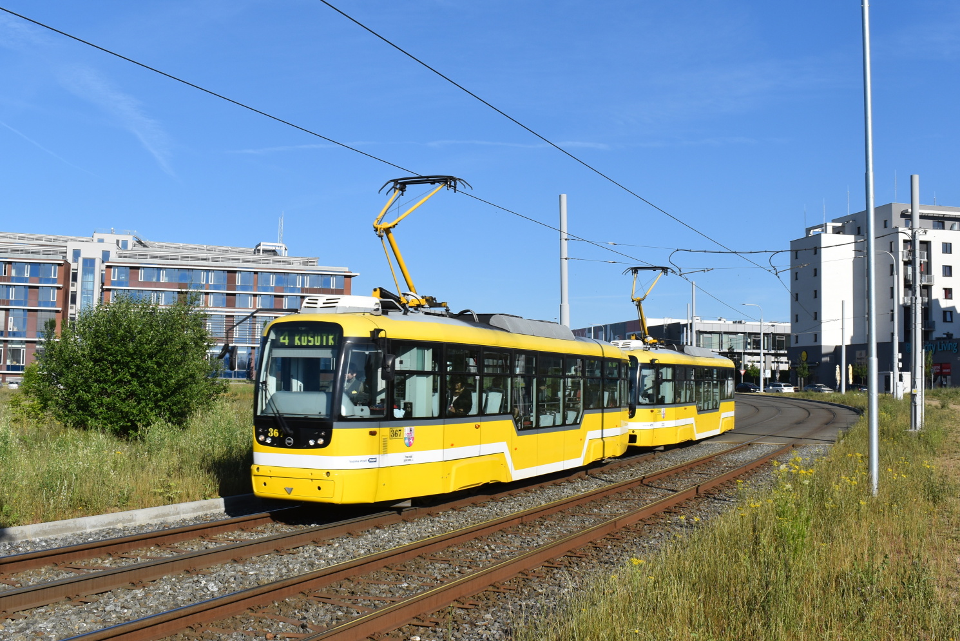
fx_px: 960
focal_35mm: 36
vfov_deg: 36.9
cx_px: 480
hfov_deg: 53.1
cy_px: 320
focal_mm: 24
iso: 200
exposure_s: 1/400
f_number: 10
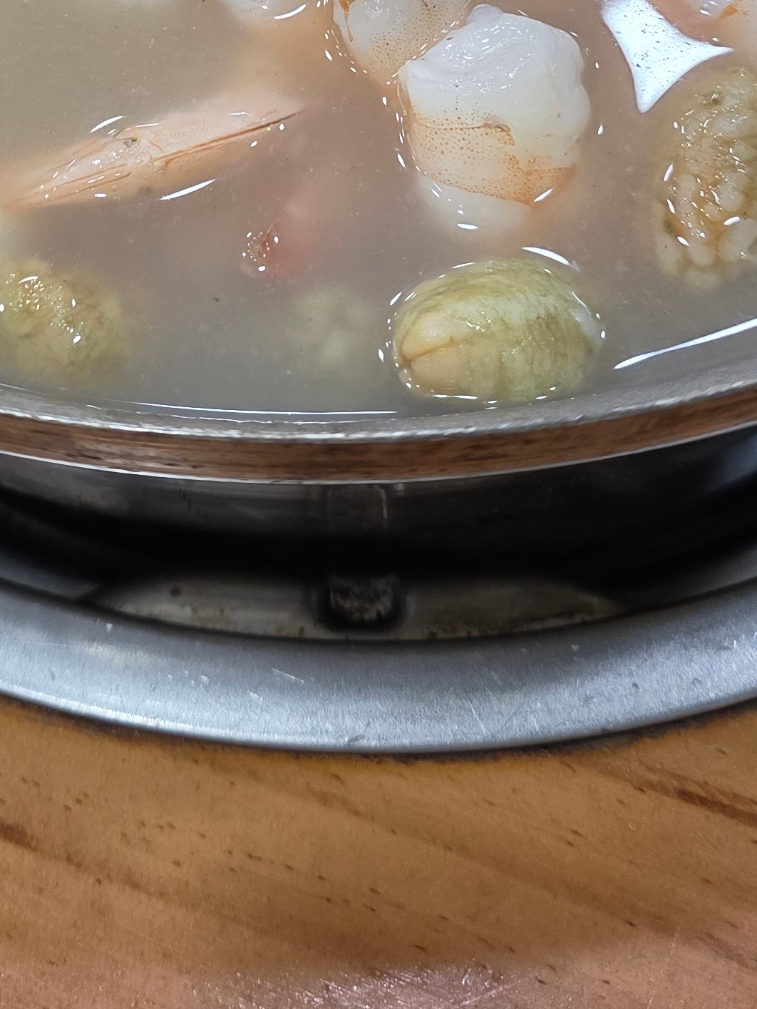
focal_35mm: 65
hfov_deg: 22.4
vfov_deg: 26.9
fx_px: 1894
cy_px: -159
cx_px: 193
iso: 160
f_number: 1.7
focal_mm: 6.3
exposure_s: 1/120
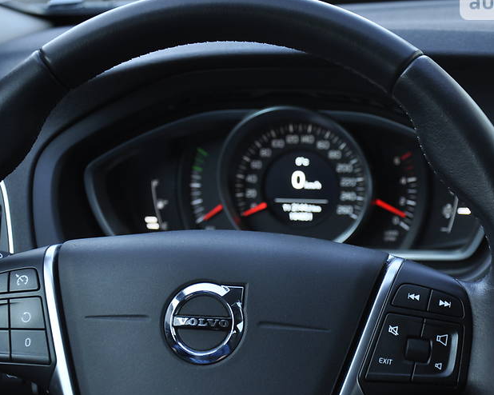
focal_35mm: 91
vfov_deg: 16.9
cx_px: 267
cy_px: 188
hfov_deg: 21.0
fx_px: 1330
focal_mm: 50
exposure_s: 1/30
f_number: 5
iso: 450
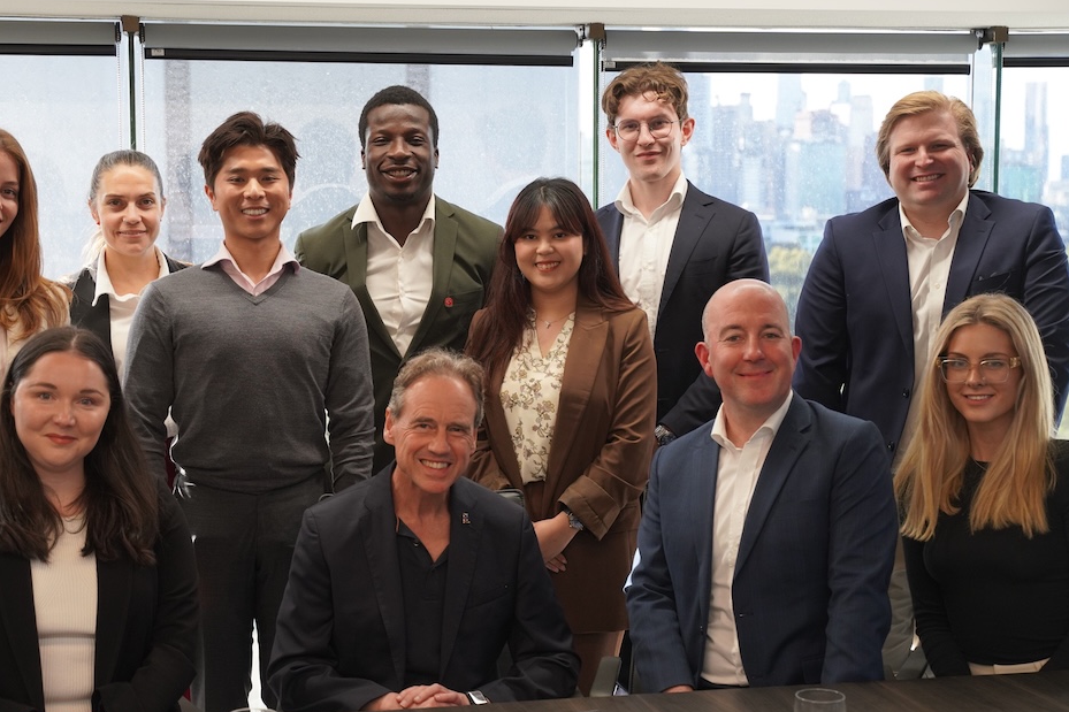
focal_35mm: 62
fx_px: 1841
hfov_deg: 32.4
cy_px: 358
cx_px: 487
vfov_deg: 21.9
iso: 1000
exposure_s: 1/160
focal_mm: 48
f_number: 4
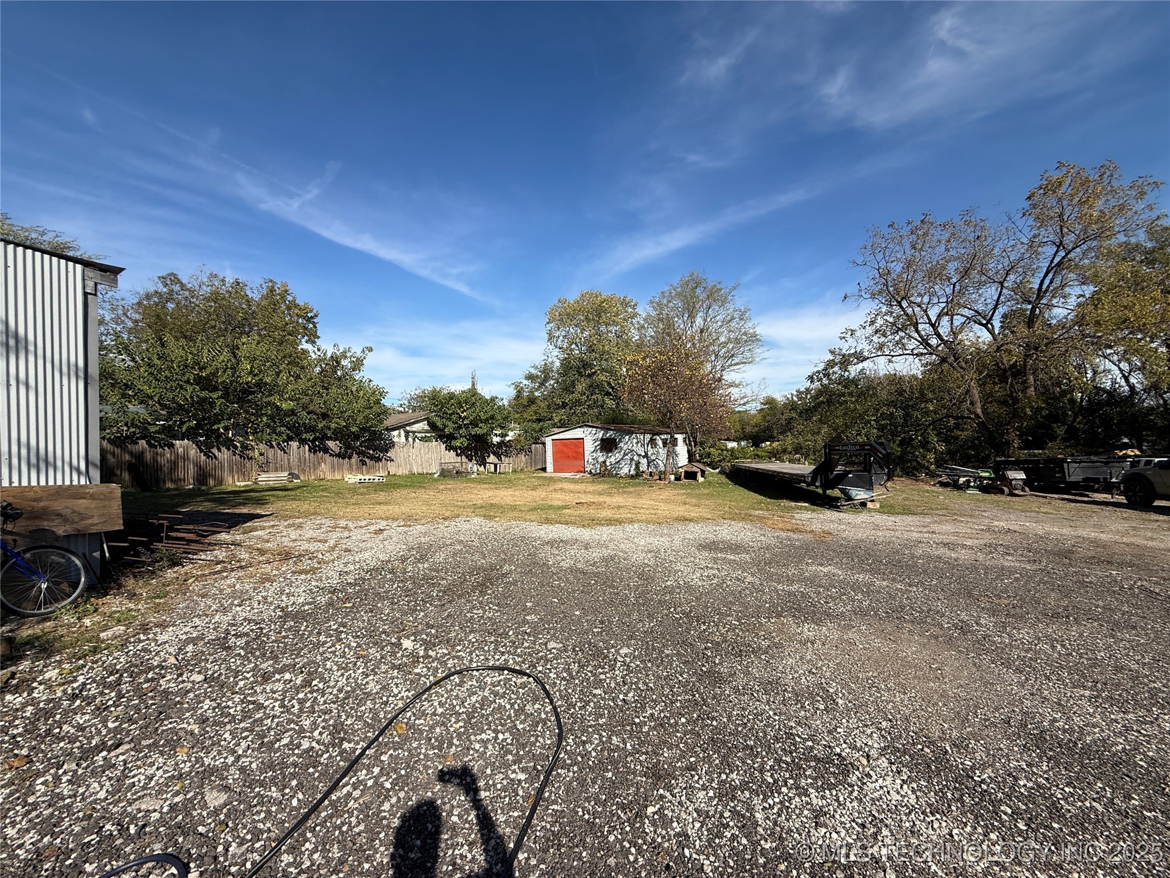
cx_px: 585
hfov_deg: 102.1
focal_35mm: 14
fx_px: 473
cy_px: 439
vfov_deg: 85.7
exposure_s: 1/2506
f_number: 2.2
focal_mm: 2.22
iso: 50
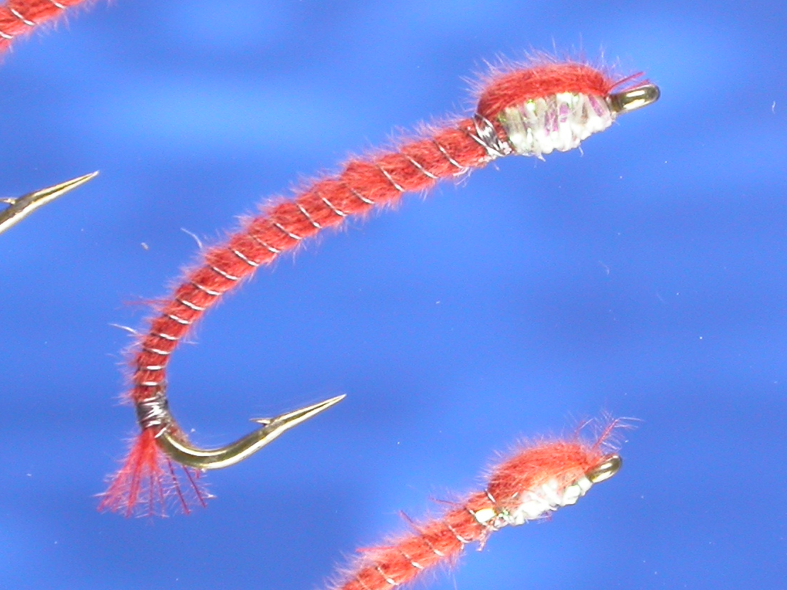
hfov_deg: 7.6
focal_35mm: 262
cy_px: 307
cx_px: 530
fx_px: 5955
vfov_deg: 5.7
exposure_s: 1/63.2
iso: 100
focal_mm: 26.6
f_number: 5.2
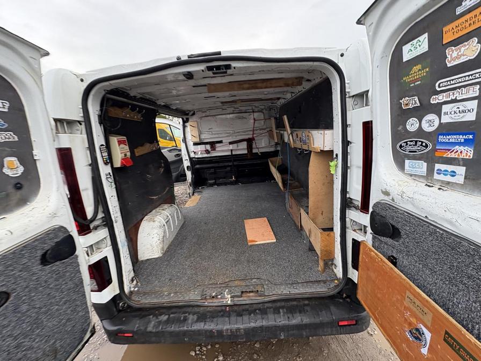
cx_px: 240
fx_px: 195
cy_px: 180
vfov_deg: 85.7
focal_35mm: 14
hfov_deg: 102.1
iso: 160
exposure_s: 1/99
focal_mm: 2.22
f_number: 2.2
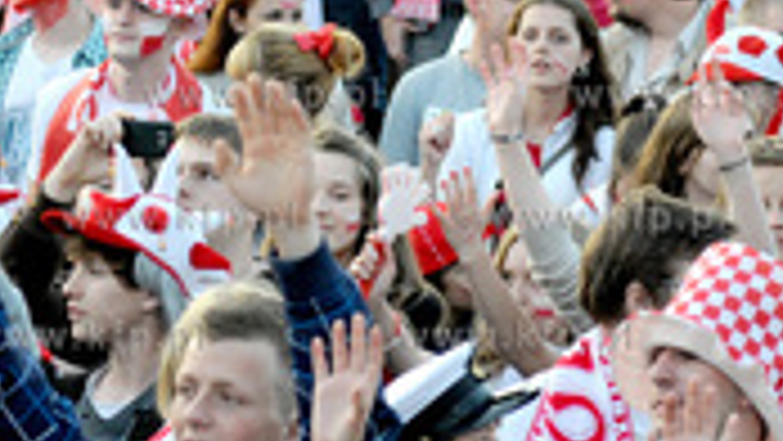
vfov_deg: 3.9
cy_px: 153
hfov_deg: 6.9
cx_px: -9
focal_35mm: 310
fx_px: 6438
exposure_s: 1/125
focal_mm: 86
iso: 500
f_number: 4.5
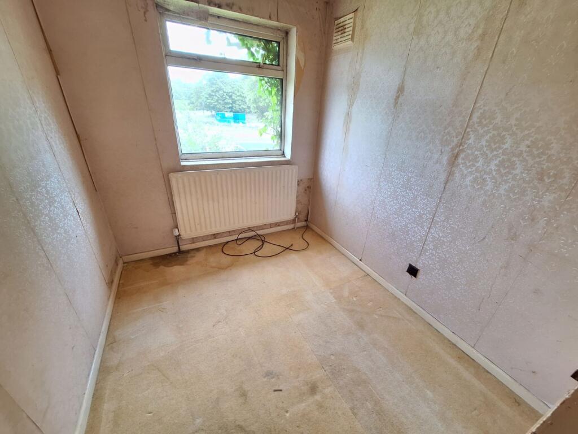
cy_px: 217
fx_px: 217
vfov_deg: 89.9
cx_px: 289
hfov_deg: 106.2
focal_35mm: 13
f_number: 2.2
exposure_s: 1/50
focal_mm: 1.74
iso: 80
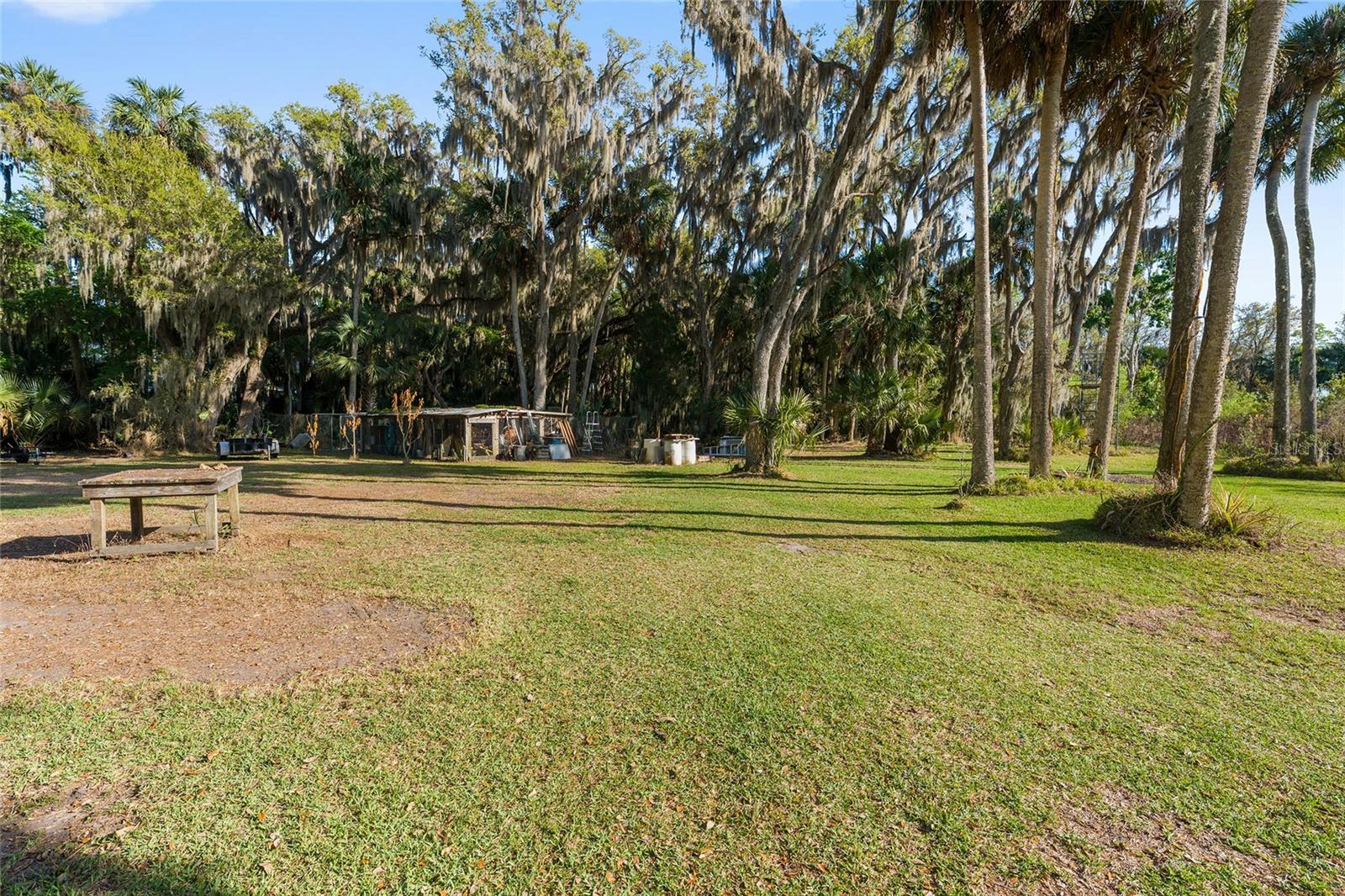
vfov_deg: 77.3
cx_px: 672
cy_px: 448
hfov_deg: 100.4
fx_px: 560
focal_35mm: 15
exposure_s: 1/160
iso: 160
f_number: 7.1
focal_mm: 15
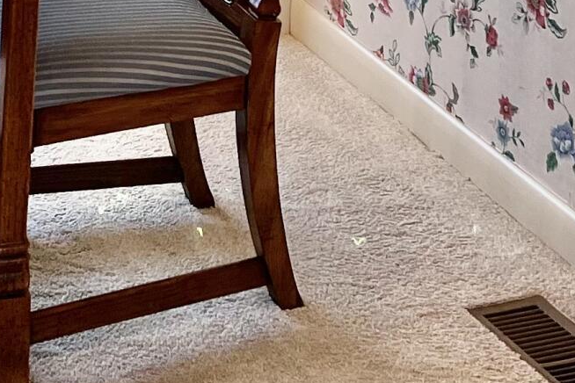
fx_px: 1980
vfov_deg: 10.2
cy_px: -380
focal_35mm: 124
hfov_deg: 16.1
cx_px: -25
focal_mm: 5.7
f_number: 1.5
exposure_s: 1/120
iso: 64
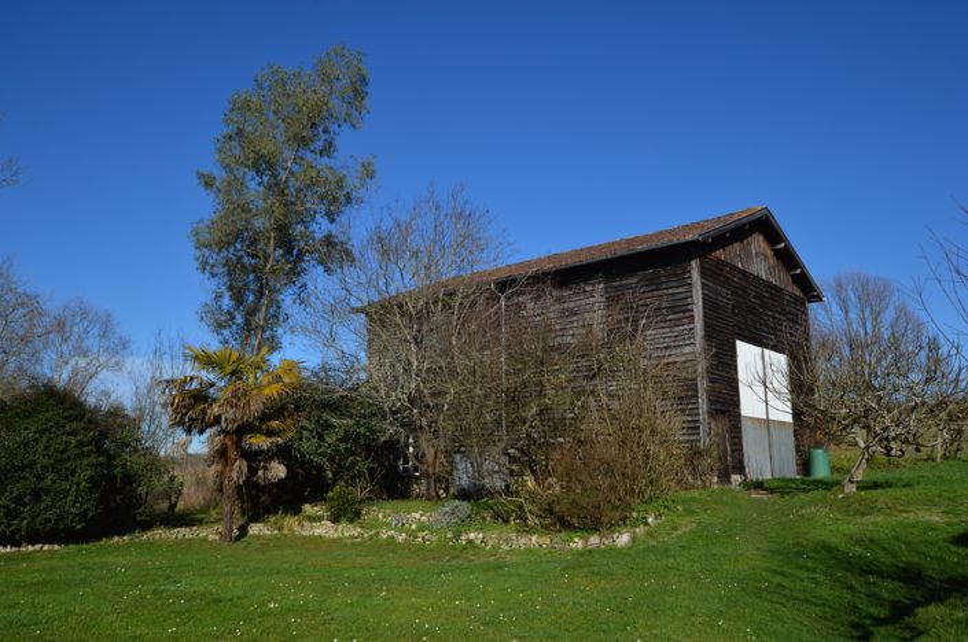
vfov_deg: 43.5
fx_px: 806
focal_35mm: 30
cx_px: 484
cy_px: 321
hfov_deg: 62.0
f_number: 9
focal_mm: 20
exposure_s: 1/320
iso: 100
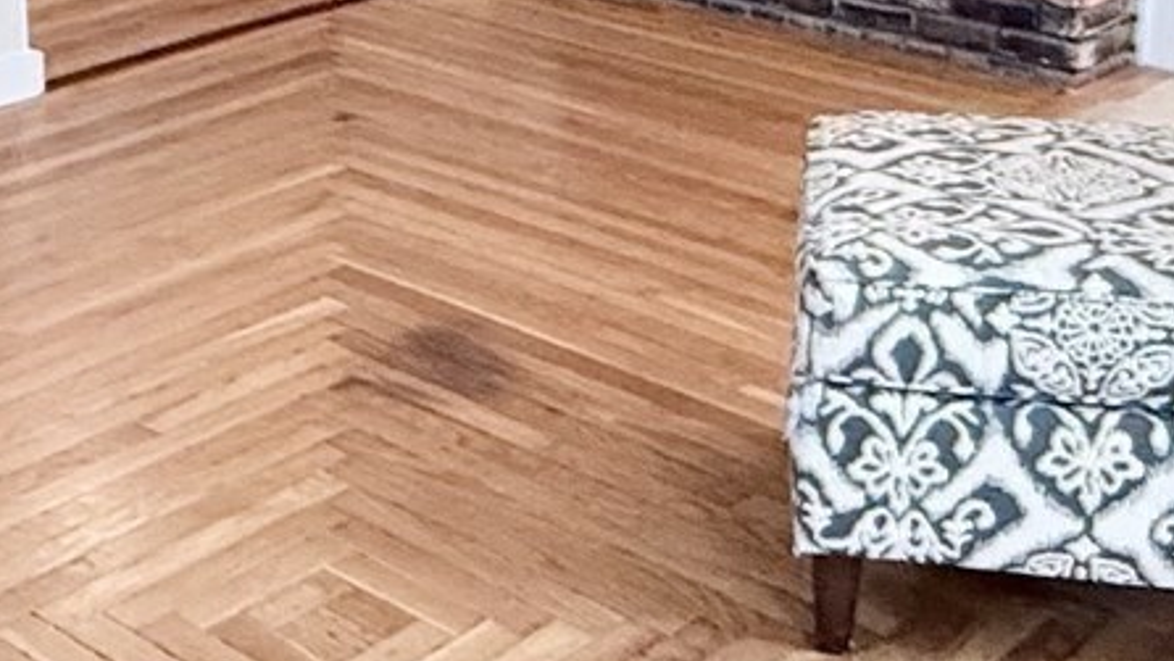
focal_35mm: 70
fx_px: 2179
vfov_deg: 16.2
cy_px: -221
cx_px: 347
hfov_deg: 29.8
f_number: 2.2
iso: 250
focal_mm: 2.22
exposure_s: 1/99
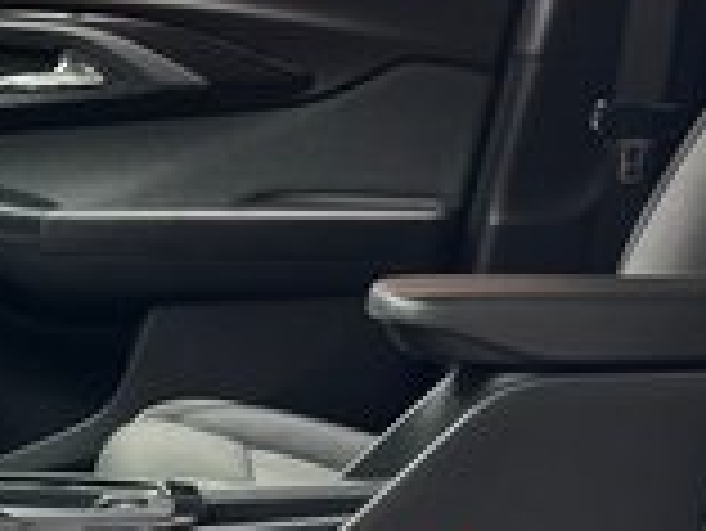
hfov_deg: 18.4
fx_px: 2000
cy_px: 225
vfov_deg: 15.1
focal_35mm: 98
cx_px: -247
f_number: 1.78
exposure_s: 1/60
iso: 160
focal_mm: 6.76
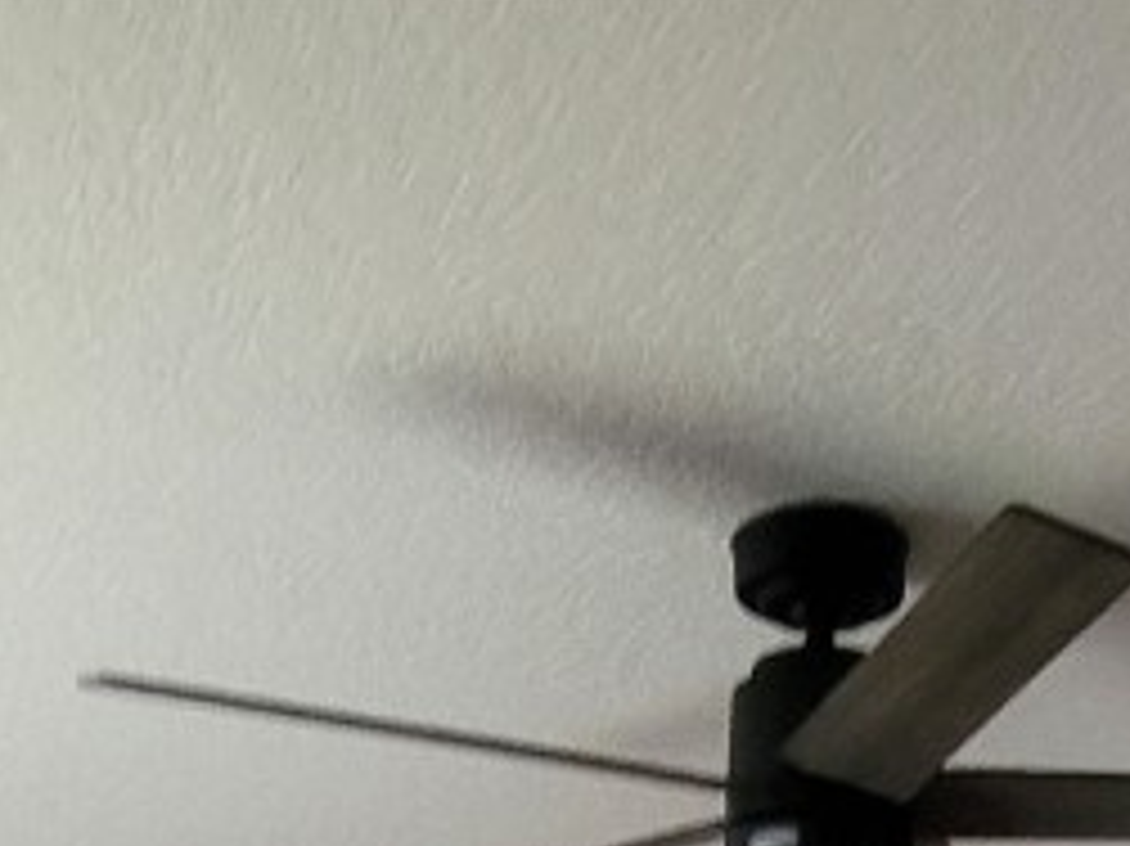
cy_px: 1706
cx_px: 882
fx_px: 1729
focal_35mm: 53
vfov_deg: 18.2
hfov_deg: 35.2
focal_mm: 2.2
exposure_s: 1/30
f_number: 2.2
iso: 400
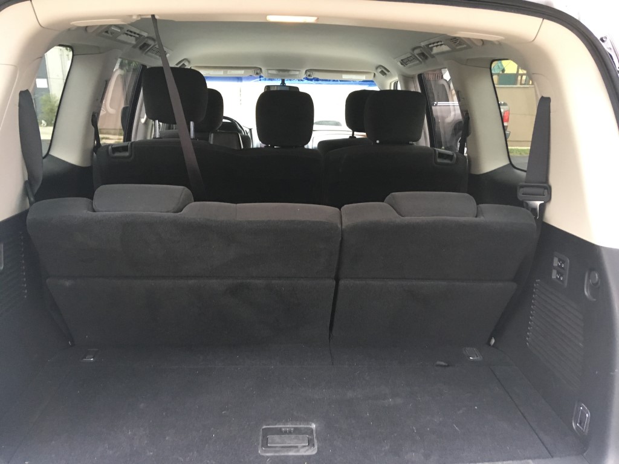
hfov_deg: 61.7
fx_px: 519
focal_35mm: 29
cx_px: 310
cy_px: 232
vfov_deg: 48.2
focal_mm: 4.15
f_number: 2.2
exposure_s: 1/30
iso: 160
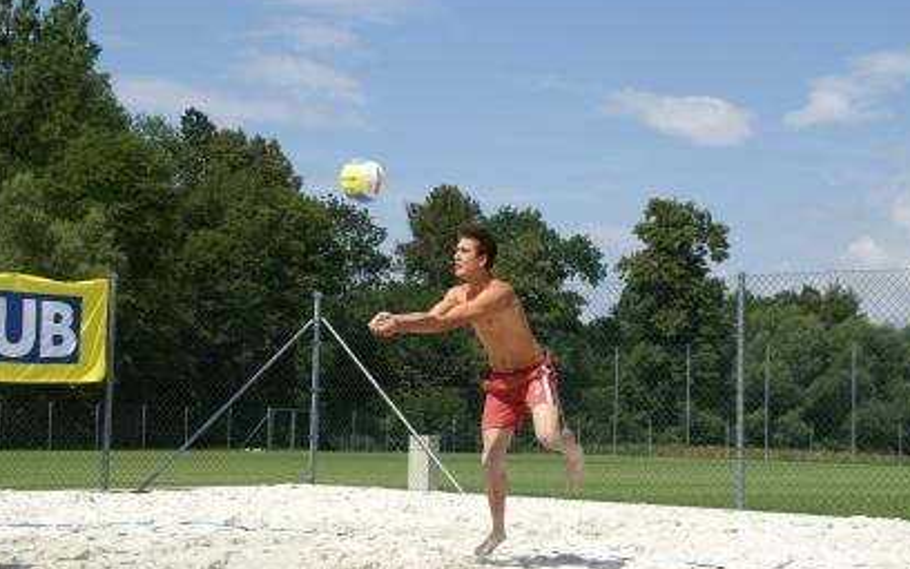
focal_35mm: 76
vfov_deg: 17.3
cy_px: 303
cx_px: 442
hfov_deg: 27.3
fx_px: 1874
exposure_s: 1/350
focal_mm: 45
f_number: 11
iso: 200
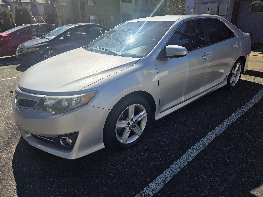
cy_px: 98
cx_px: 132
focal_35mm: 23
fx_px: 175
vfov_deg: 58.9
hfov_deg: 73.9
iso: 64
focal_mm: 6.3
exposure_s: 1/7944
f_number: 1.7
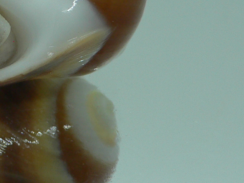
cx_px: -24
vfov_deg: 14.9
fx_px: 684
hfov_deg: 19.4
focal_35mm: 97
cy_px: -8
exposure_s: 1/60
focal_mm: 4.6
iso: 80
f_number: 2.8
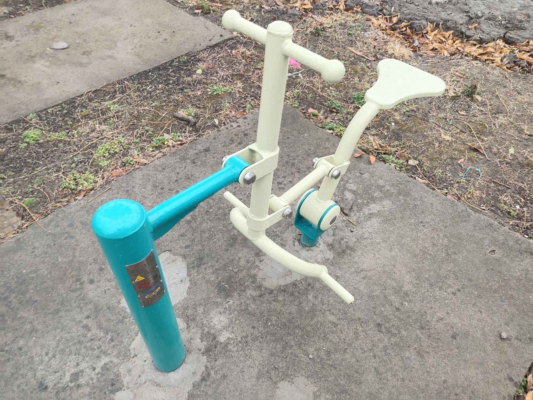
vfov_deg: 46.8
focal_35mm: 30
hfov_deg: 60.0
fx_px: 462
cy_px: 200
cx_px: 266
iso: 50
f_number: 1.79
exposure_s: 1/925
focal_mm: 4.35
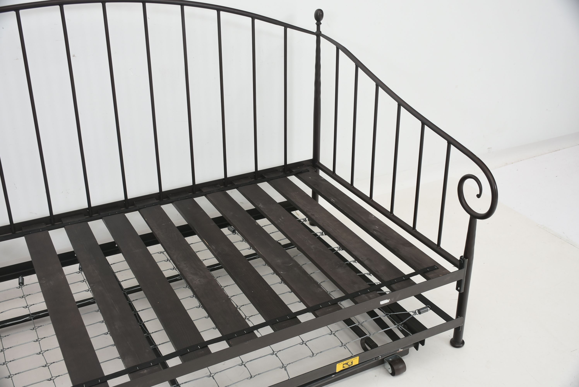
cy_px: 194
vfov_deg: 33.1
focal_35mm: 40
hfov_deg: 47.9
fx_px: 652
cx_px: 290
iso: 160
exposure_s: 1/100
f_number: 7.1
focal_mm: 27
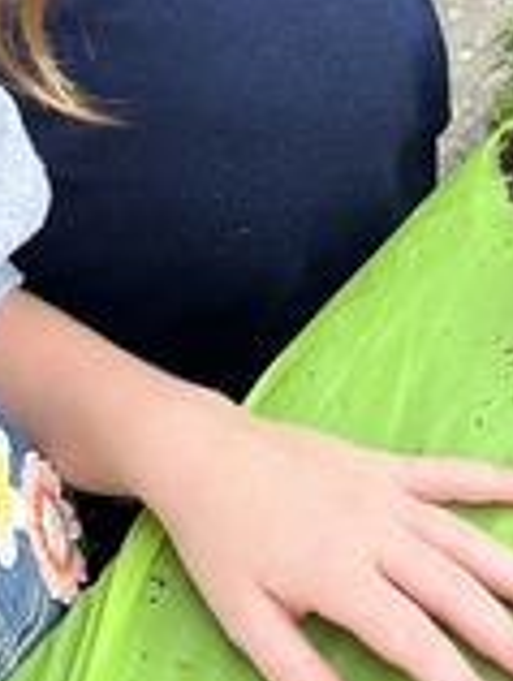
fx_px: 2266
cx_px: 416
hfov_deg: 12.9
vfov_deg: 16.5
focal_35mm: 115
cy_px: -86
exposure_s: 1/810
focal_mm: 5.1
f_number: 1.6
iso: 50
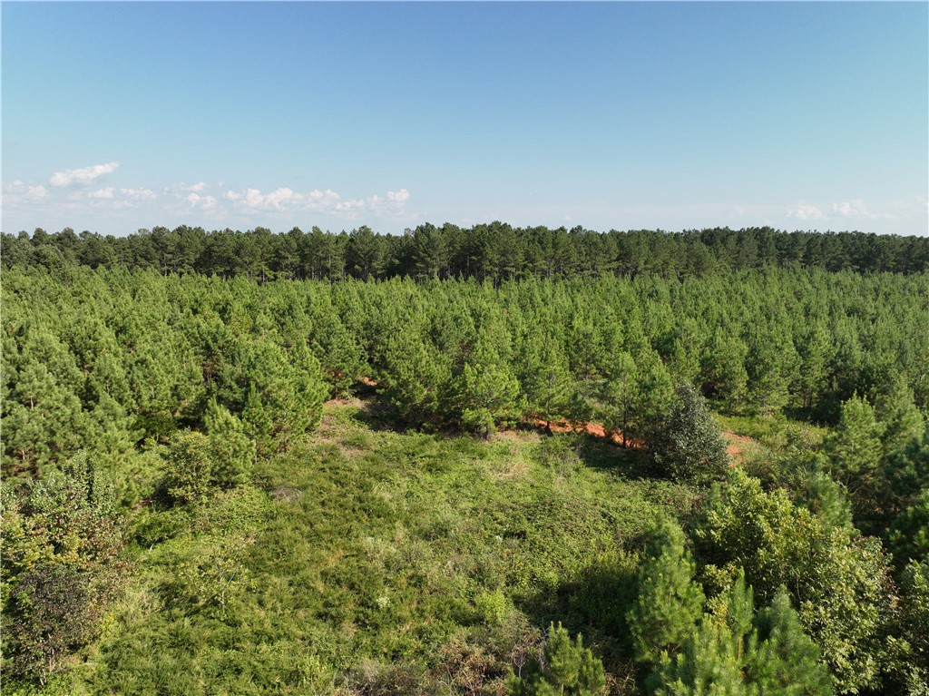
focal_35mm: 24
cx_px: 464
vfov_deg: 56.8
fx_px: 644
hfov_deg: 71.6
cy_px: 348
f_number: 2.8
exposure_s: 1/160
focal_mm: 12.29
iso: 100
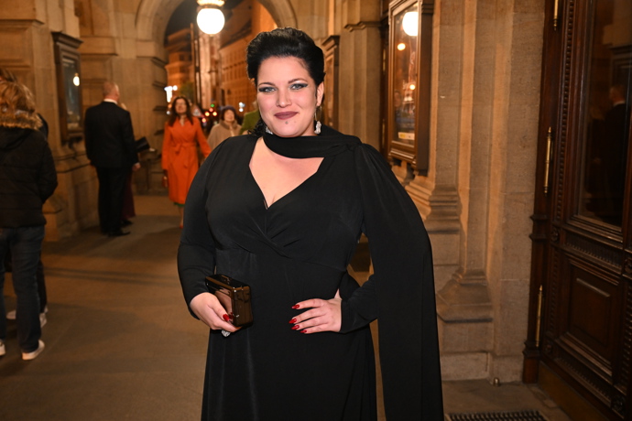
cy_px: 210
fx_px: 632
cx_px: 316
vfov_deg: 36.9
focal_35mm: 36
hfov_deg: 53.1
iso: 3200
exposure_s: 1/60
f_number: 4.5
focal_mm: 36
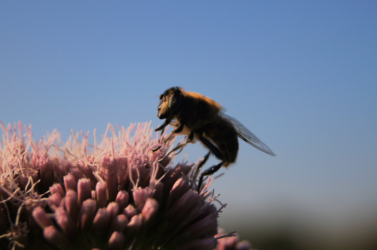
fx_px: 1182
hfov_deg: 18.1
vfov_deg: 12.1
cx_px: 188
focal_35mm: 113
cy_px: 125
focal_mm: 55
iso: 100
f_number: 5.6
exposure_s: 1/800
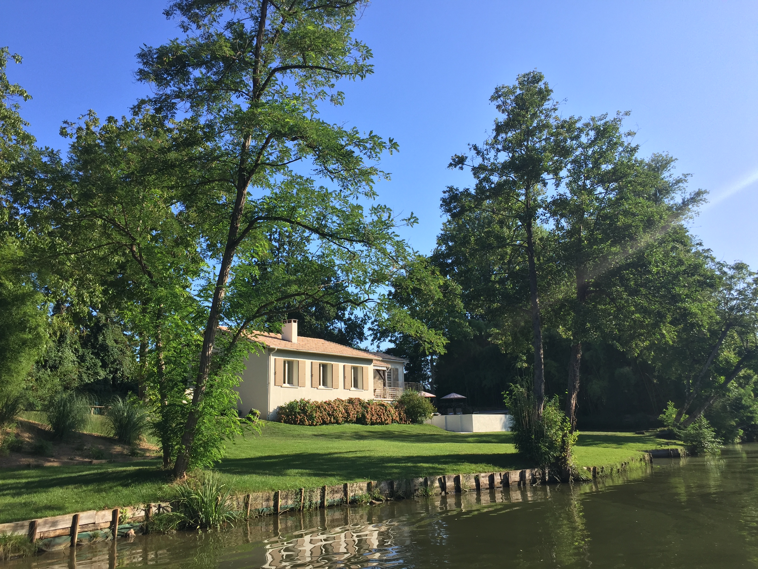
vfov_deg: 48.2
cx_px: 379
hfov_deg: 61.7
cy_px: 284
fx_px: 635
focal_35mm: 29
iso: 32
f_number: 2.2
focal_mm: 4.15
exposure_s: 1/1130
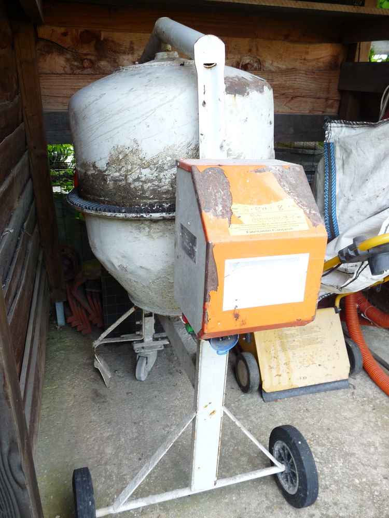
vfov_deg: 65.3
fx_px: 405
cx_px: 194
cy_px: 259
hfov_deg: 51.4
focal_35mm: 27
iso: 100
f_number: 2.8
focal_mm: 4.8
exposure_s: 1/30
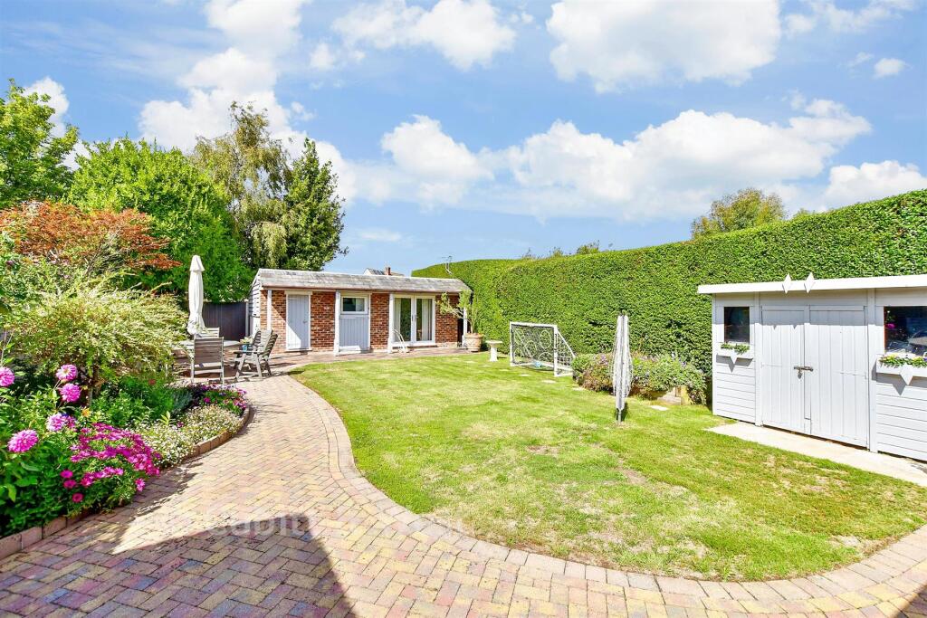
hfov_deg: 100.4
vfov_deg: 77.3
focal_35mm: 15
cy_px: 309
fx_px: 386
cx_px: 464
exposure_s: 1/640
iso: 320
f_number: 8
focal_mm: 10
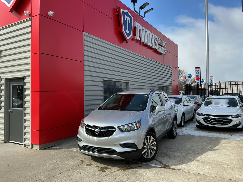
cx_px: 122
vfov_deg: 48.2
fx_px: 204
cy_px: 91
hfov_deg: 61.7
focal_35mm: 29
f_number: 1.8
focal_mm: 3
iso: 25
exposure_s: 1/1311
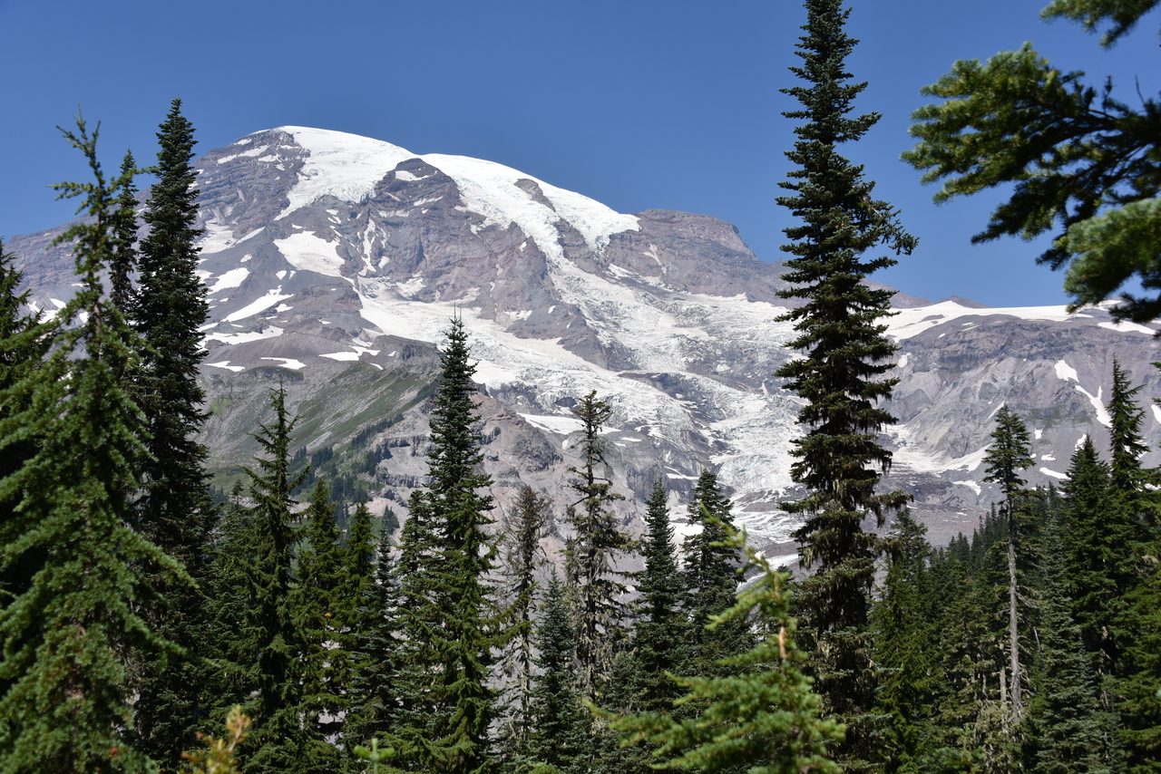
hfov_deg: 43.6
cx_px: 580
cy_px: 387
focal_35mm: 45
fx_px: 1451
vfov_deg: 29.9
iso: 100
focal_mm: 45
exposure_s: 1/320
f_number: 9
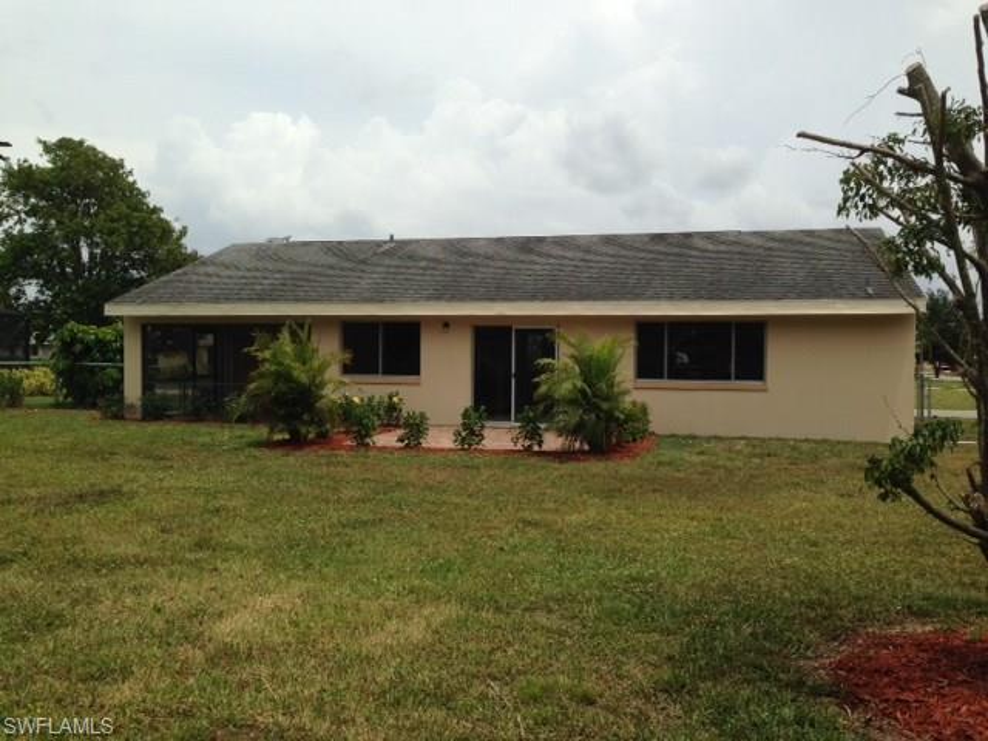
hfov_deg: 55.4
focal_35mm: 33
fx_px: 942
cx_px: 494
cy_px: 370
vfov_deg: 42.9
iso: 50
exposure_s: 1/3012
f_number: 2.4
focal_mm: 4.12
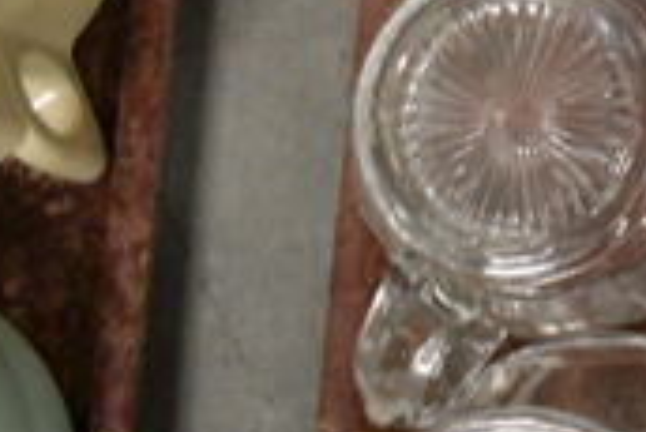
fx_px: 1724
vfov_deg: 13.7
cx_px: 1029
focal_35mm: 96
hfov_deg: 18.3
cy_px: -128
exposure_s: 1/125
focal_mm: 18
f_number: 3.5
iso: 4000
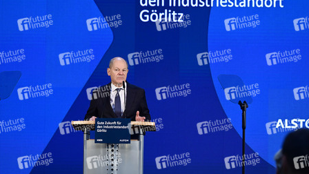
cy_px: 75
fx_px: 1467
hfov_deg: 12.0
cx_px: 155
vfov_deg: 6.8
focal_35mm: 179
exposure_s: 1/320
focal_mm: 170
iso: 1250
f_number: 4
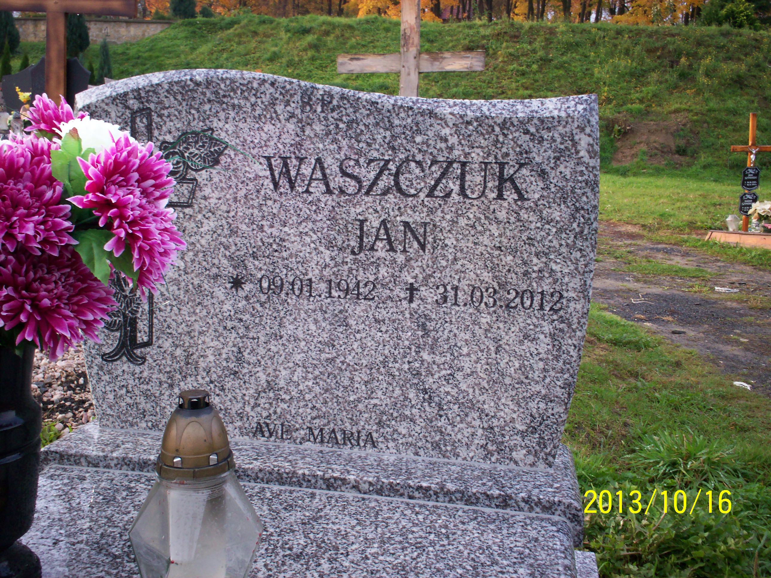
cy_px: 289
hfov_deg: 51.4
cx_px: 386
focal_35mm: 36
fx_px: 802
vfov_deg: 39.7
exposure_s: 1/106
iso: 100
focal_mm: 6
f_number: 4.5
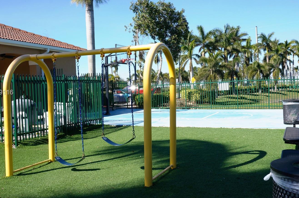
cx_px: 160
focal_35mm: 40
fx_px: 332
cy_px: 93
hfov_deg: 48.5
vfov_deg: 33.3
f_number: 13
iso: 100
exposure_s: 1/100
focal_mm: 22
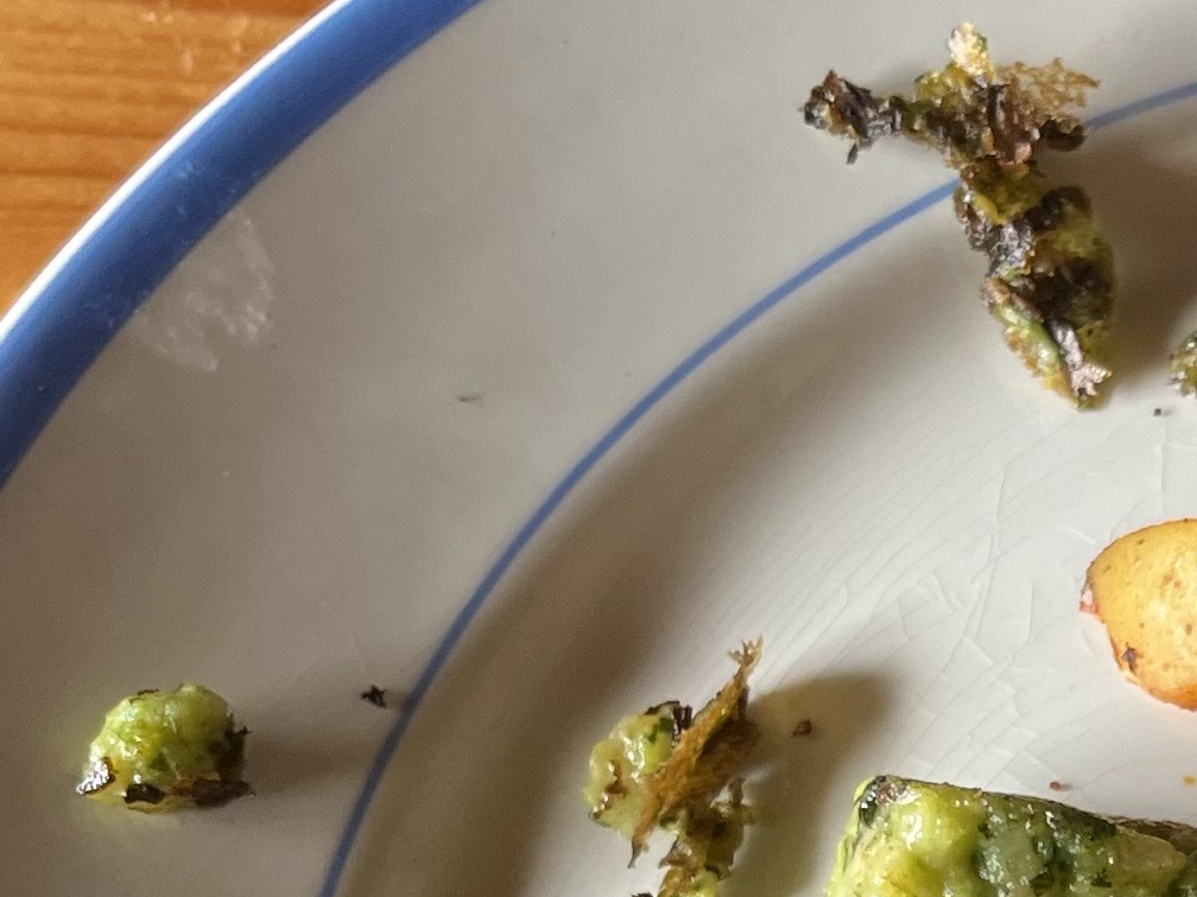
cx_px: 1624
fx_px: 3596
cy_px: 1131
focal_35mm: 104
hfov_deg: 17.5
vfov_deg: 13.7
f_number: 1.6
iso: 100
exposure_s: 1/121
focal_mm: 5.1
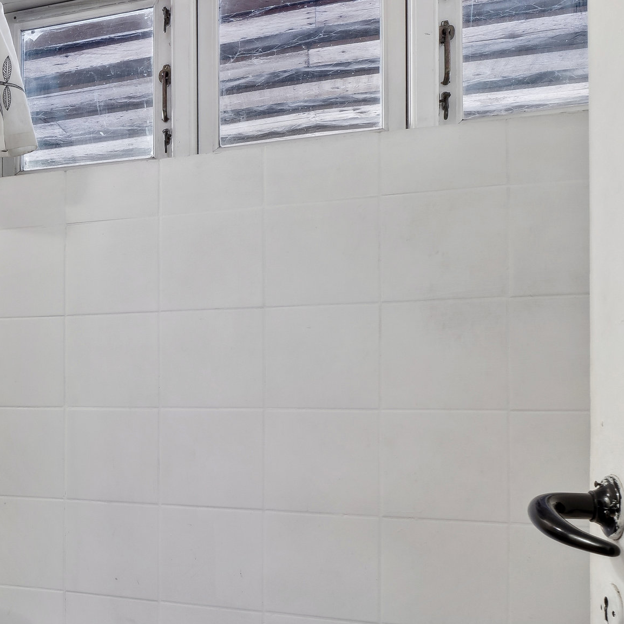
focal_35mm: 43
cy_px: 403
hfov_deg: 33.2
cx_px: -90
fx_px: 879
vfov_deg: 38.7
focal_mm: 13
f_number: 8
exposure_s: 1/5
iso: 200
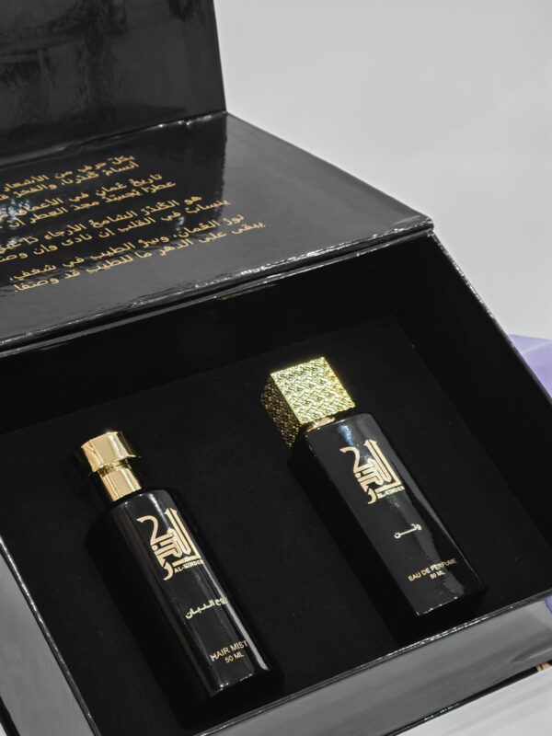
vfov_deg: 24.7
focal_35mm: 79
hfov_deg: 18.7
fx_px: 1680
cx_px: 276
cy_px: 368
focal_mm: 8.67
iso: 640
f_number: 2.4
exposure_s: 1/25
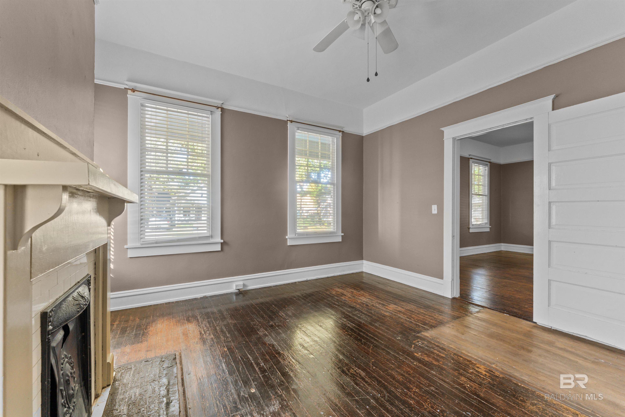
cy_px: 208
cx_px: 312
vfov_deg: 78.9
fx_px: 254
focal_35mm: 15
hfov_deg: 101.9
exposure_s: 1/8
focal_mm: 14.6
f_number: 7.1
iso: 400
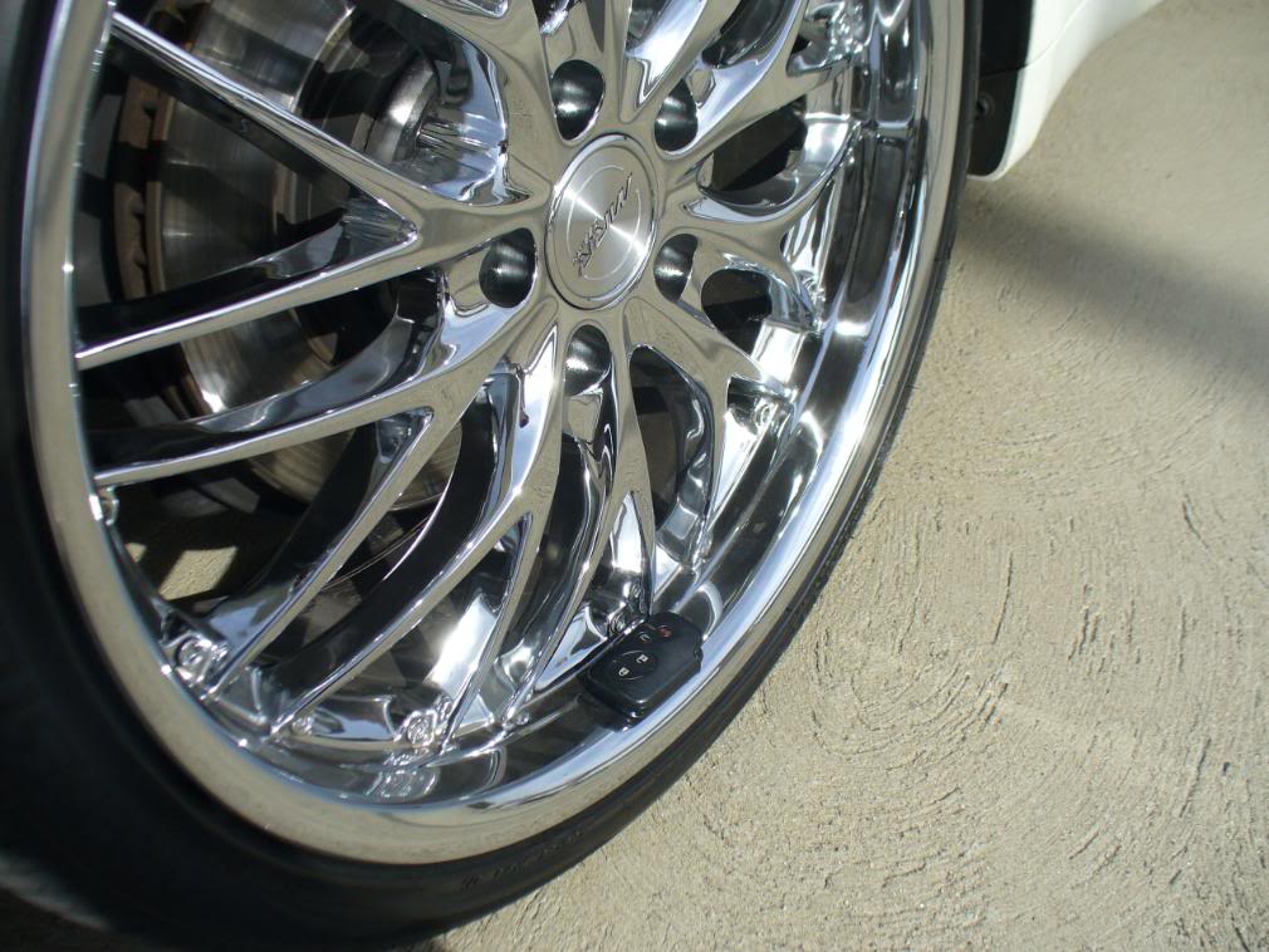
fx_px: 1357
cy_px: 476
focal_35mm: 37
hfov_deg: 50.1
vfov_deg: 38.7
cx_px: 634
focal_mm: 6.1
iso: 80
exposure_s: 1/320
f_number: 5.6
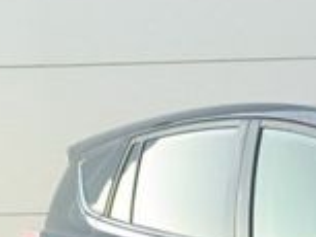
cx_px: 554
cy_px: 433
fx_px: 859
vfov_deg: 13.9
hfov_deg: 17.3
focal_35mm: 94
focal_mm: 5.59
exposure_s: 1/101
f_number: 1.88
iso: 87
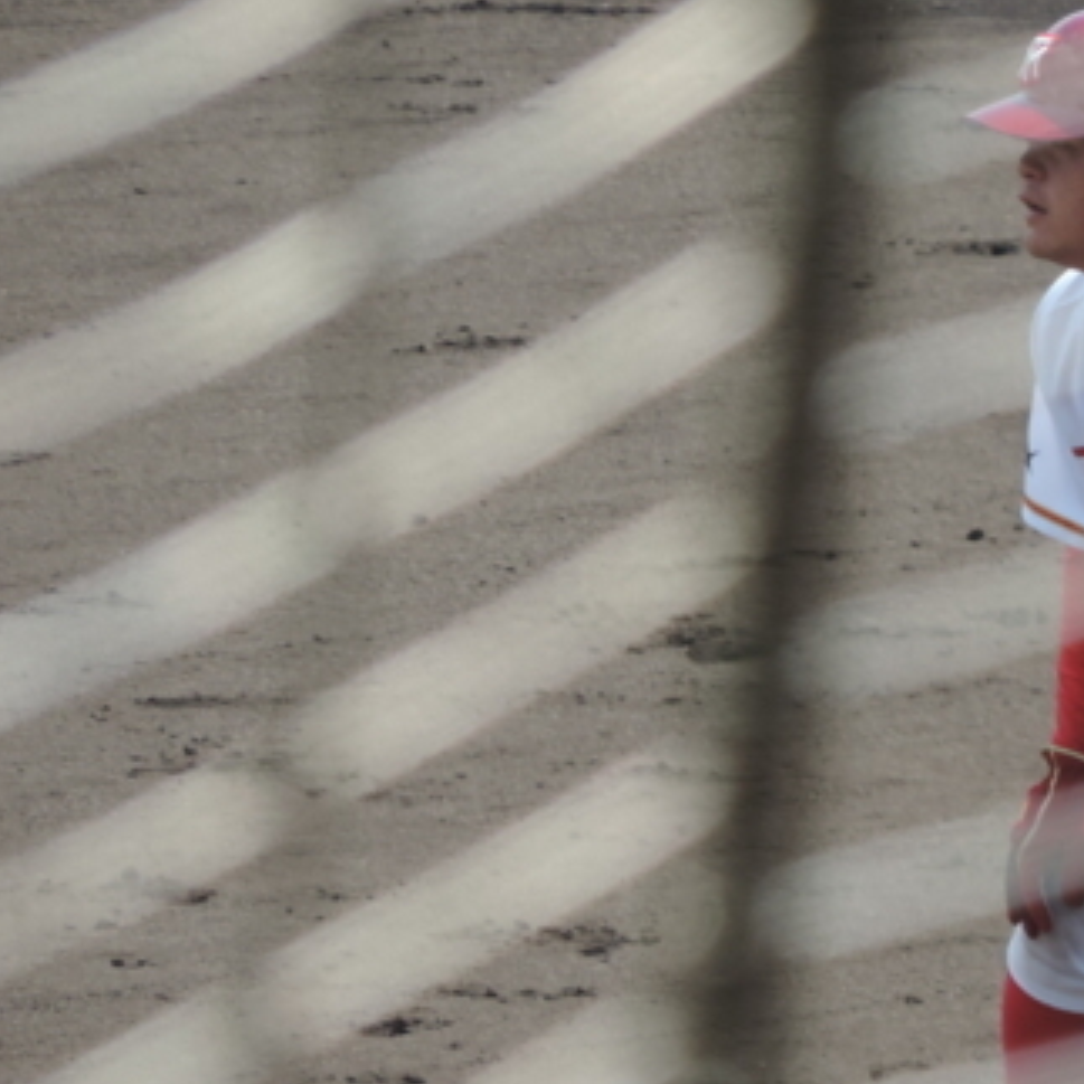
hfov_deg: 1.3
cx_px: 1242
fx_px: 46483
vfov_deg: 1.3
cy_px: 678
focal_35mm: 1312
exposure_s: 1/250
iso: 80
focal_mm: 107
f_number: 4.9
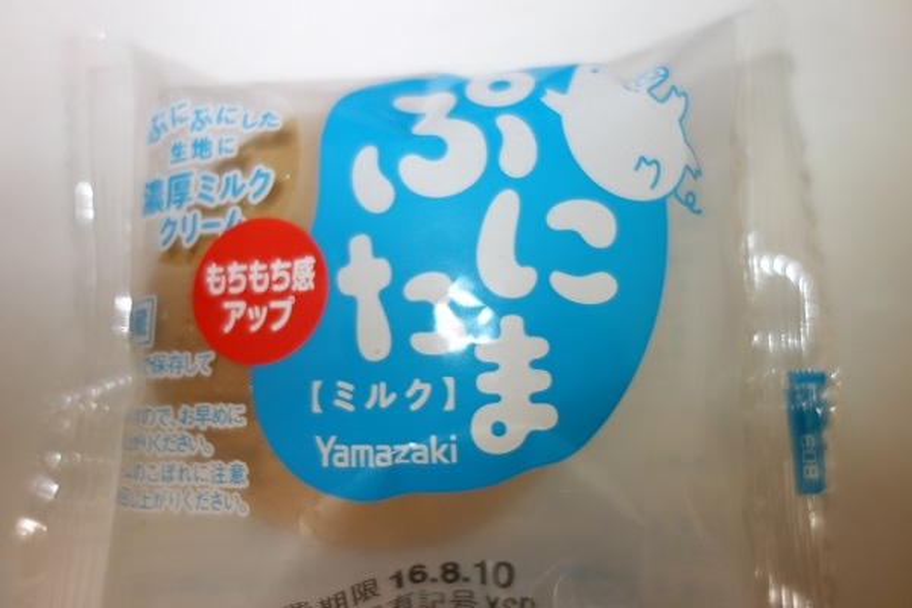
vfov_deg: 46.4
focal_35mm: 28
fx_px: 709
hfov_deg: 65.5
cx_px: 456
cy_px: 304
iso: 125
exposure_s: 1/30
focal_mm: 10.4
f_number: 1.8
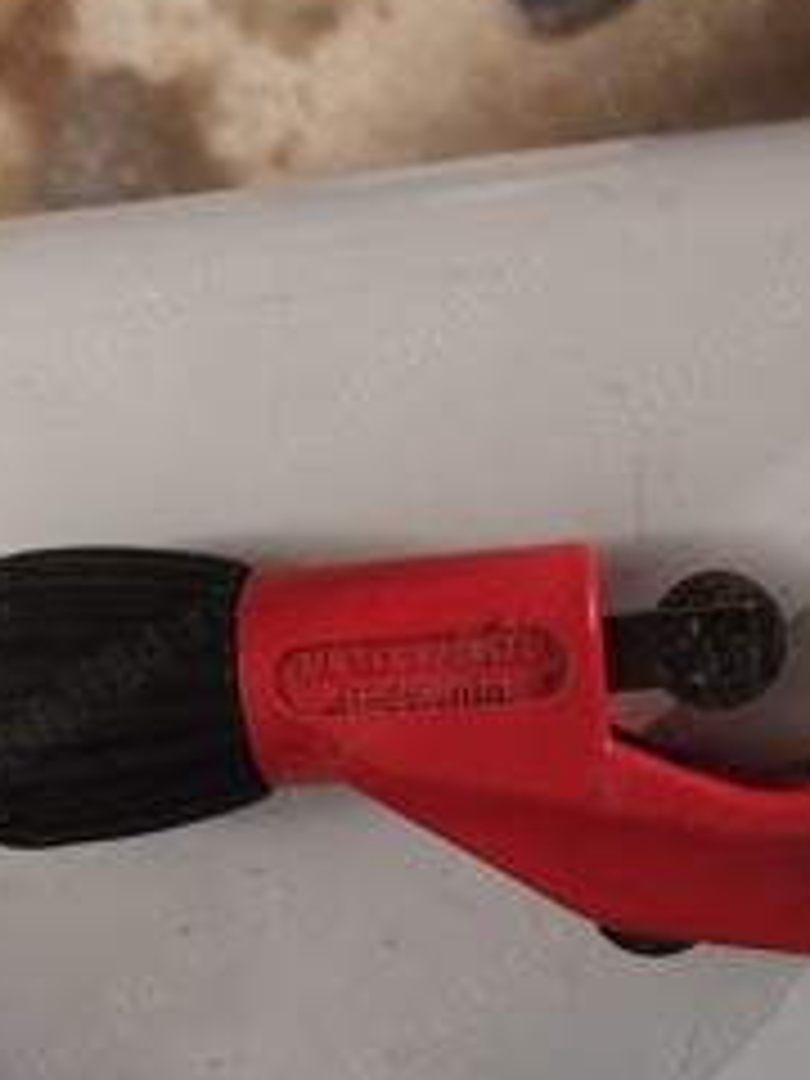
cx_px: 576
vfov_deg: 41.3
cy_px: 760
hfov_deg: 31.8
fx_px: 1404
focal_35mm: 45
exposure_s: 1/33
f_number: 1.9
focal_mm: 6.12
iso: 4000
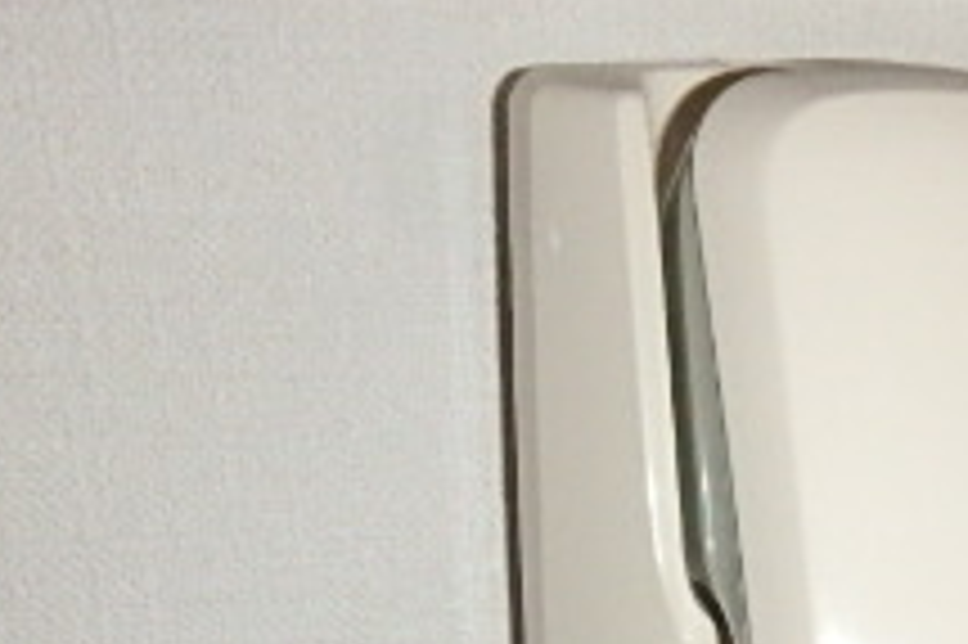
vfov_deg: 17.8
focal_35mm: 65
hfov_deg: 30.1
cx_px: 797
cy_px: 1067
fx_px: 1746
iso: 800
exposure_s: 1/30
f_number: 6
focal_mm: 3.7
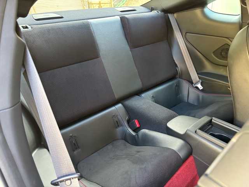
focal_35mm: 26
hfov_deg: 67.3
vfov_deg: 53.1
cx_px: 124
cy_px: 94
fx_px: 187
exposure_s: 1/60
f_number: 1.6
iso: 400
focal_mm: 5.96
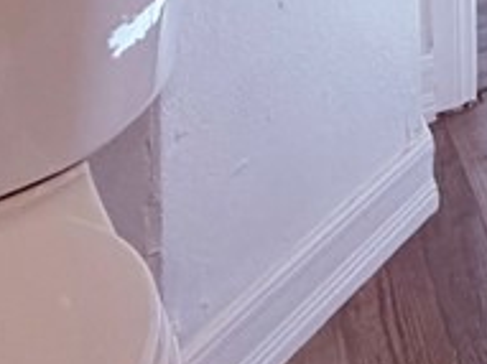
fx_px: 1054
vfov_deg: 14.0
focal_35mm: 75
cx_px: 1005
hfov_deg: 17.5
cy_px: -496
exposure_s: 1/120
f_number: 2.2
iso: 160
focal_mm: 2.22
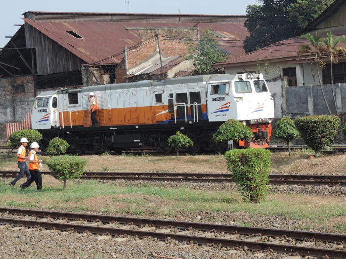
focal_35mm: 91
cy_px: 130
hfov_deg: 21.5
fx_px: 909
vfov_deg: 16.2
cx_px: 173
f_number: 4.1
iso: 80
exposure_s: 1/320
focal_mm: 16
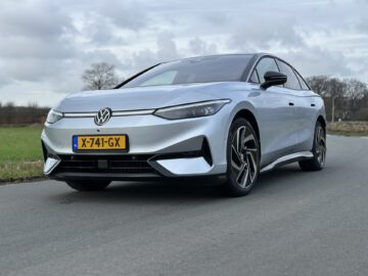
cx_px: 184
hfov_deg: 39.7
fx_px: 510
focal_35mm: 48
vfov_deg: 30.3
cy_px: 138
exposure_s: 1/1453
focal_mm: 6.86
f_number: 1.78
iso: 80
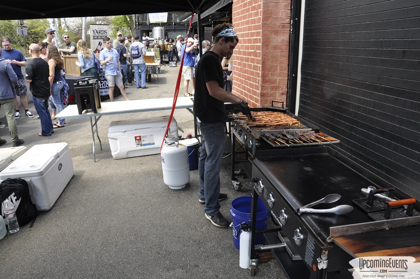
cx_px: 210
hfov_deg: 67.4
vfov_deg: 47.8
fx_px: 315
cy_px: 140
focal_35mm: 27
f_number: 9
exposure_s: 1/200
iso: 400
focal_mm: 18
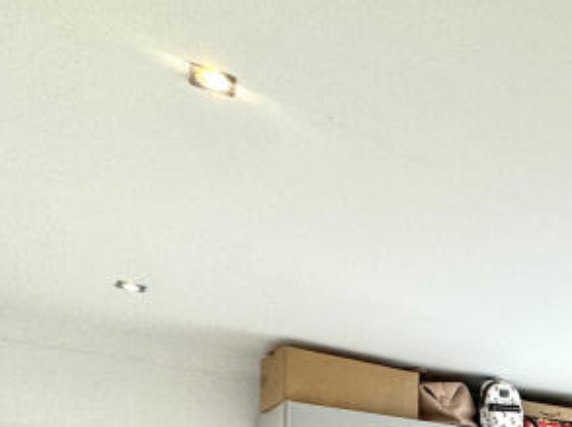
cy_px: 585
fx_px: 809
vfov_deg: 24.8
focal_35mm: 49
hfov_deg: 30.1
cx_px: 761
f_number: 2.2
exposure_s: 1/100
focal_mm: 2.22
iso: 80
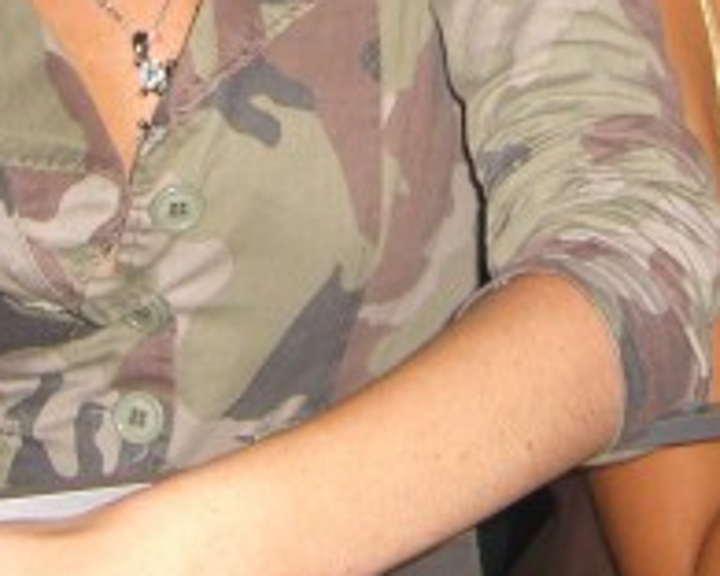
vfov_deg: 12.9
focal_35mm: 114
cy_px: -251
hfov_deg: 16.8
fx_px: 2429
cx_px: 462
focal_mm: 7.9
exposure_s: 1/60
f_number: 2.8
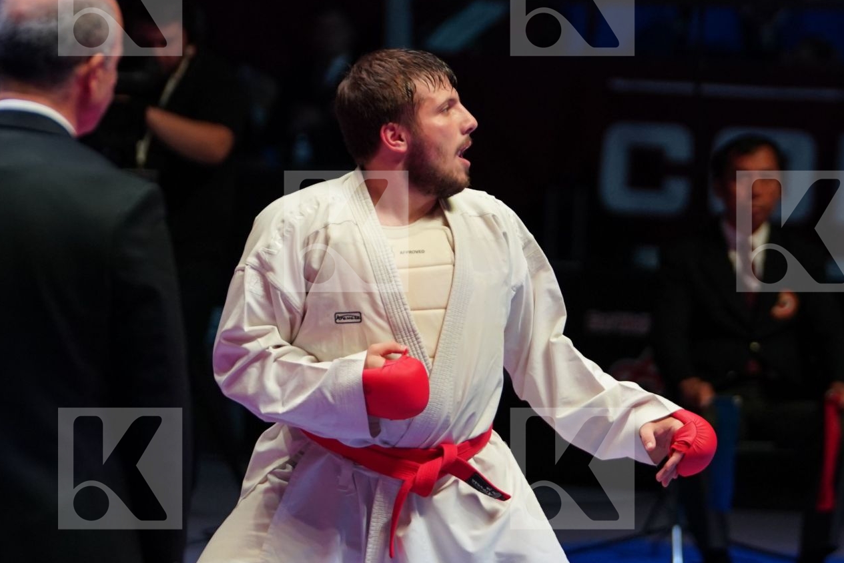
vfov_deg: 4.5
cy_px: 231
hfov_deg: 6.8
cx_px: 572
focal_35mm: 303
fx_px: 7105
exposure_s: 1/1000
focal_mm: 142
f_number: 2.8
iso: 1600
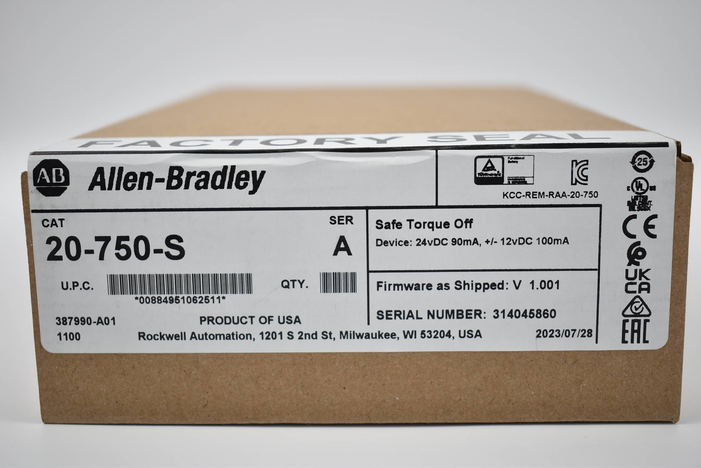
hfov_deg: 38.9
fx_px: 994
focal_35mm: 51
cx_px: 350
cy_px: 234
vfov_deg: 26.5
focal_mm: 34
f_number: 4.5
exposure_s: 1/50
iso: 110
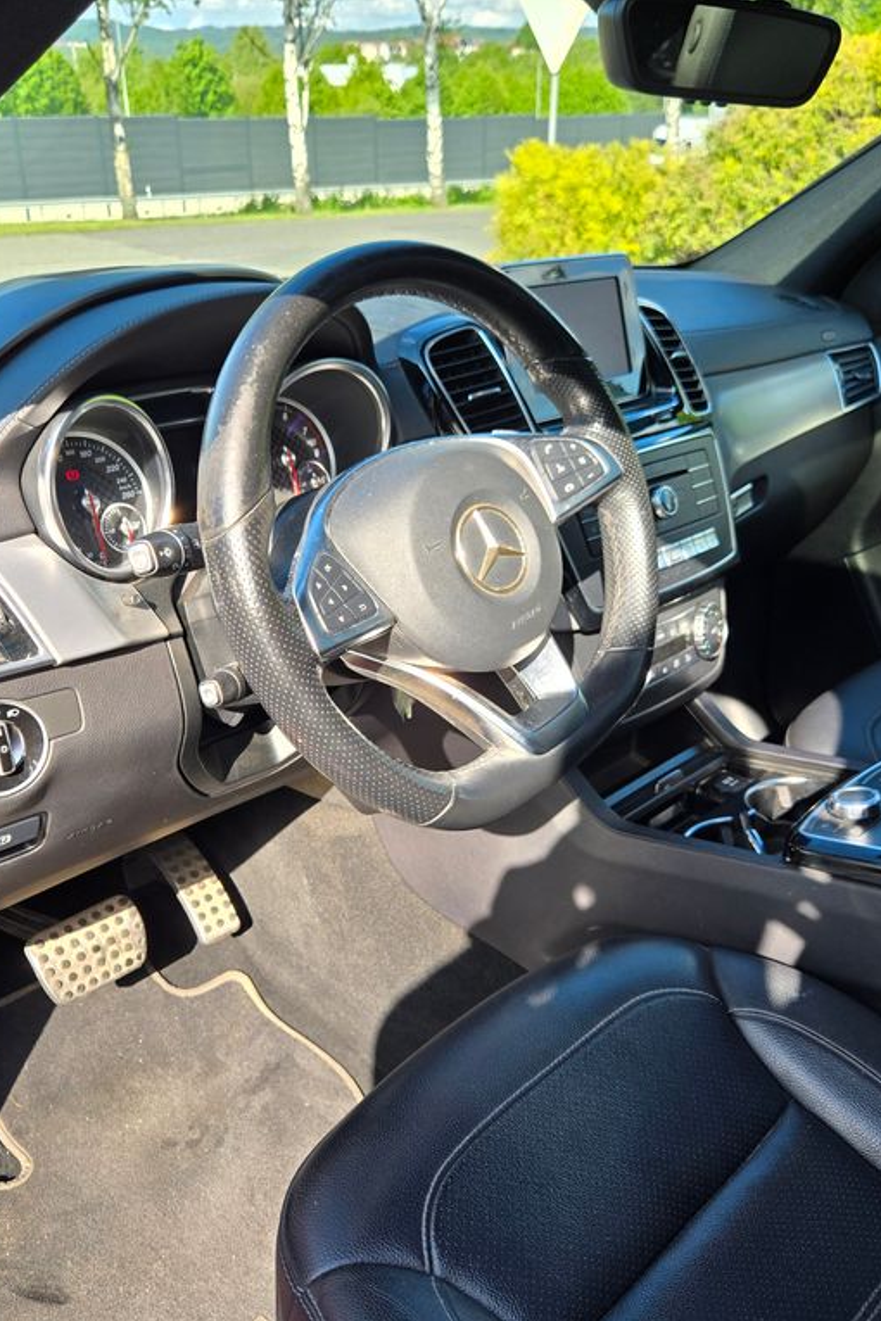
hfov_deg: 41.1
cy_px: 661
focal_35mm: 32
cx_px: 446
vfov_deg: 58.7
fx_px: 1175
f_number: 1.8
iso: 80
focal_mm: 5.4
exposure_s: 1/775
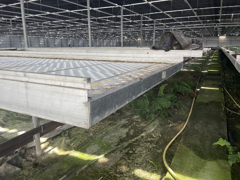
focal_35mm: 25
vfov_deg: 54.9
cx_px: 120
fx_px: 173
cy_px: 90
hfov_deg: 69.4
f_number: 1.6
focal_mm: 5.1
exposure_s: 1/121
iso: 64
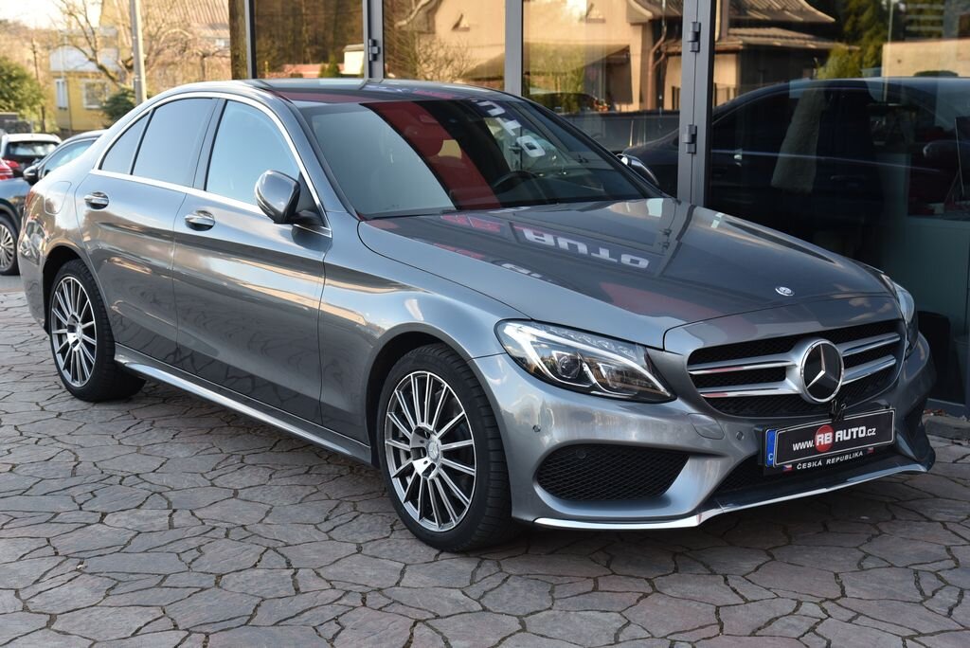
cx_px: 485
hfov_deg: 36.2
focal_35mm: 55
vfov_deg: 24.7
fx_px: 1483
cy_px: 324
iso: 500
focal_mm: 55
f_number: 6.3
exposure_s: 1/160
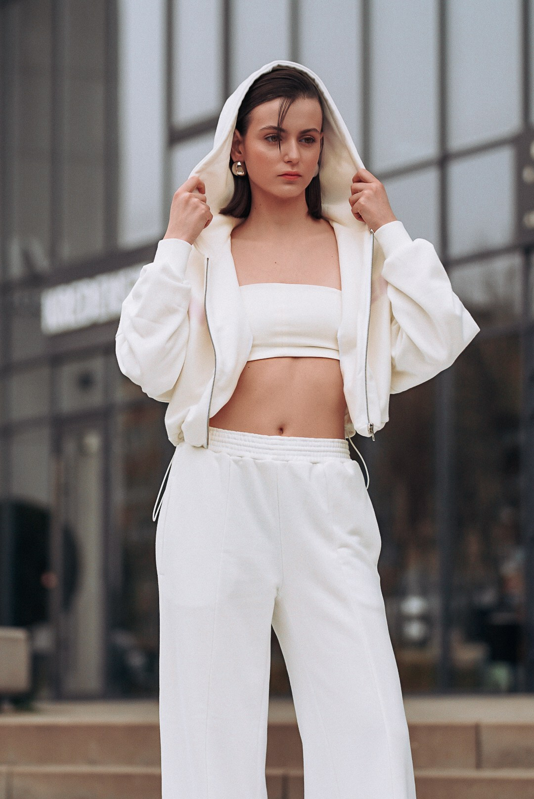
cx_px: 267
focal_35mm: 150
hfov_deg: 9.2
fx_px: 3332
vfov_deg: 13.7
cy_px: 400
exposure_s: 1/800
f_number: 2.8
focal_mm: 100
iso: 100
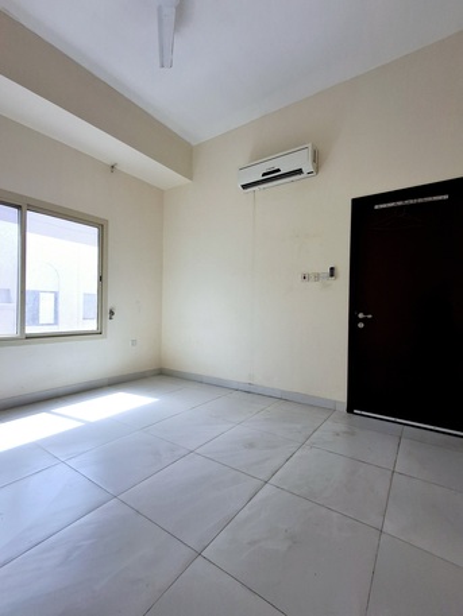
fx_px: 285
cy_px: 308
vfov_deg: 94.5
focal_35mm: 16
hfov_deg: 78.1
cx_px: 232
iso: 40
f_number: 2.2
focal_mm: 1.64
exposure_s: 1/133
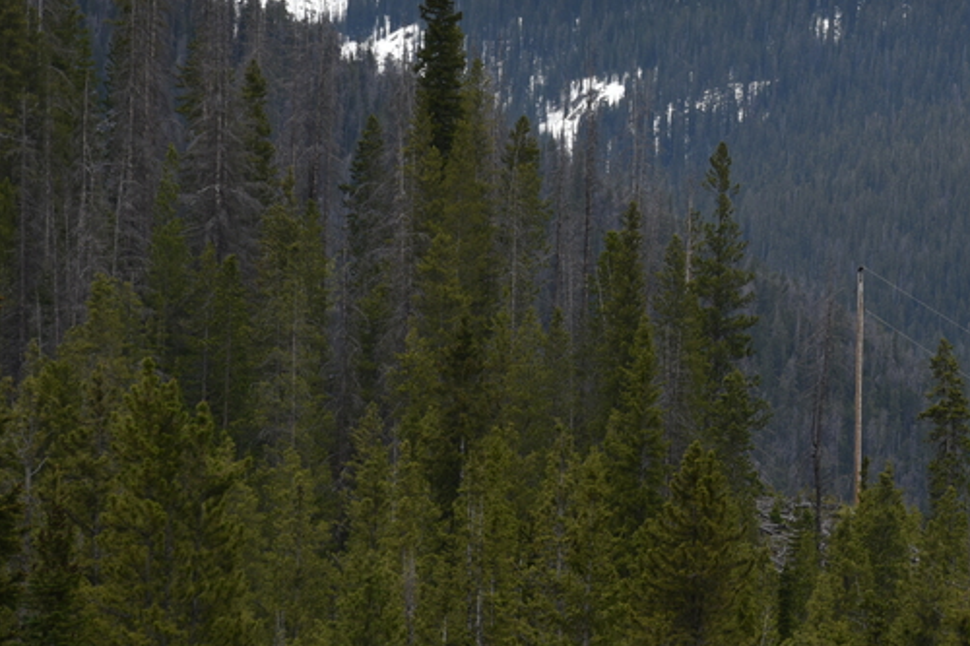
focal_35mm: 487
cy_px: -31
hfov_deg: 4.2
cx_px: 1077
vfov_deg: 2.8
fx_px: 13117
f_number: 8
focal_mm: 190
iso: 100
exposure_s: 1/400
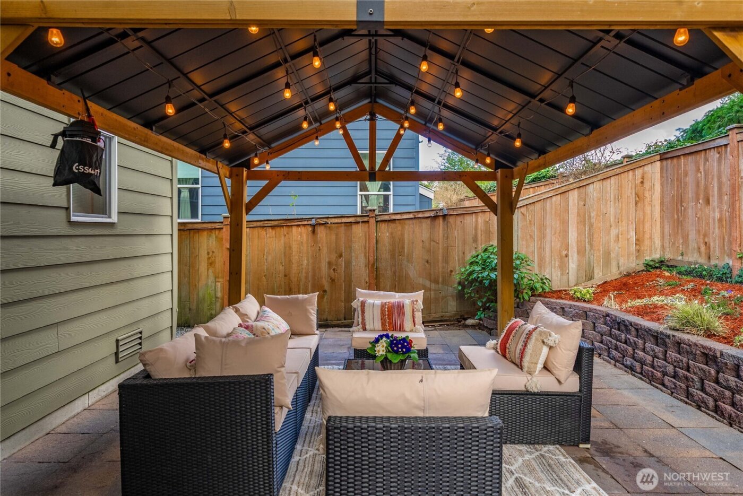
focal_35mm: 20
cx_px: 372
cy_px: 248
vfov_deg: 62.0
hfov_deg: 83.9
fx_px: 413
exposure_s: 1/30
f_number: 7.1
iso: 200
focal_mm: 20
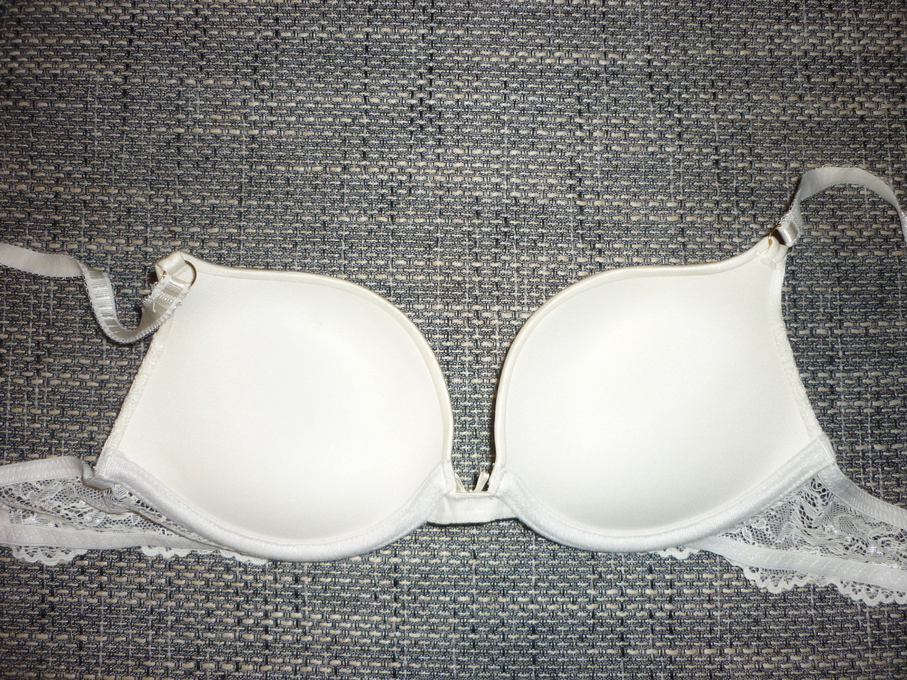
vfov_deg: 43.0
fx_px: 865
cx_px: 454
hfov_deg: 55.3
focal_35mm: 33
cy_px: 340
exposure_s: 1/30
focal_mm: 5.5
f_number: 2.8
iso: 100
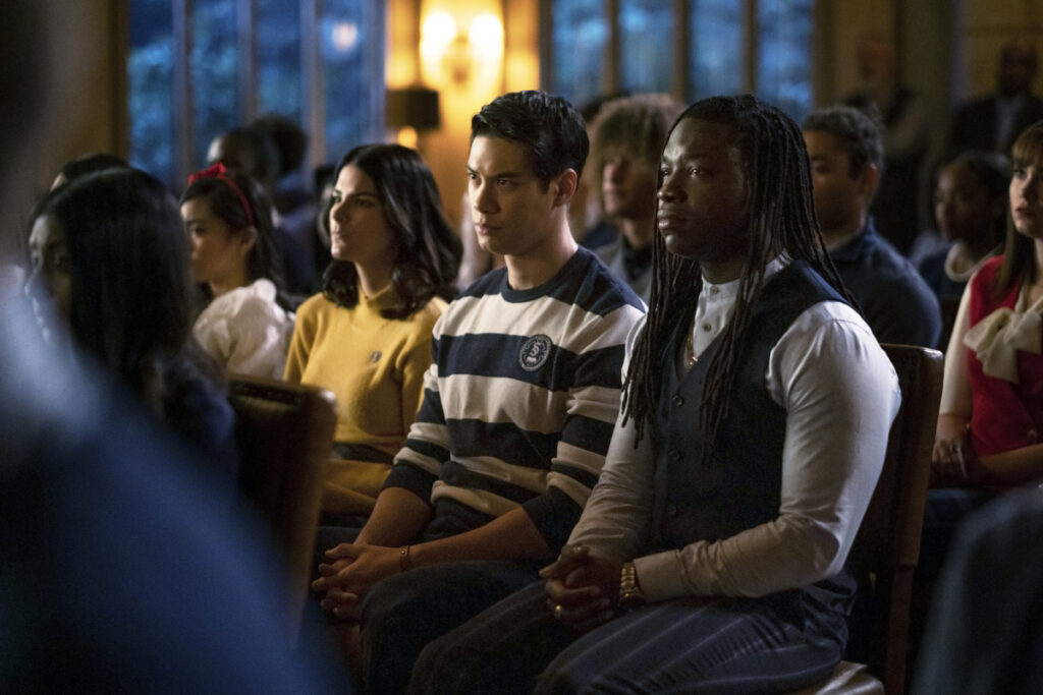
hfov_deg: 24.2
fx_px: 2434
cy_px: 348
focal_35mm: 84
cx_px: 522
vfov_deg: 16.3
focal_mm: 56
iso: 5000
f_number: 1.4
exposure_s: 1/125
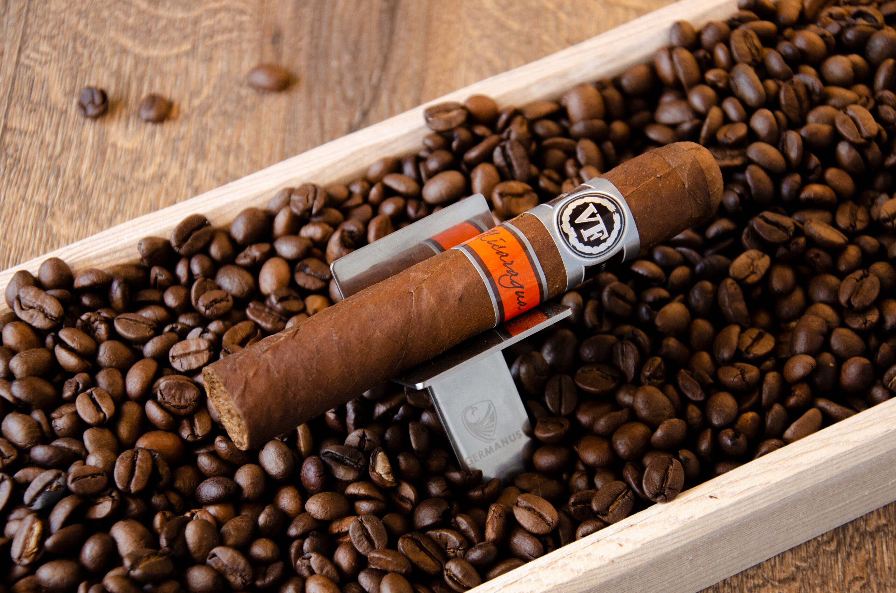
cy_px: 296
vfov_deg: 13.8
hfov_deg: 20.7
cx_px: 448
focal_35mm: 99
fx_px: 2459
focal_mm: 66
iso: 800
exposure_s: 1/50
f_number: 5.3
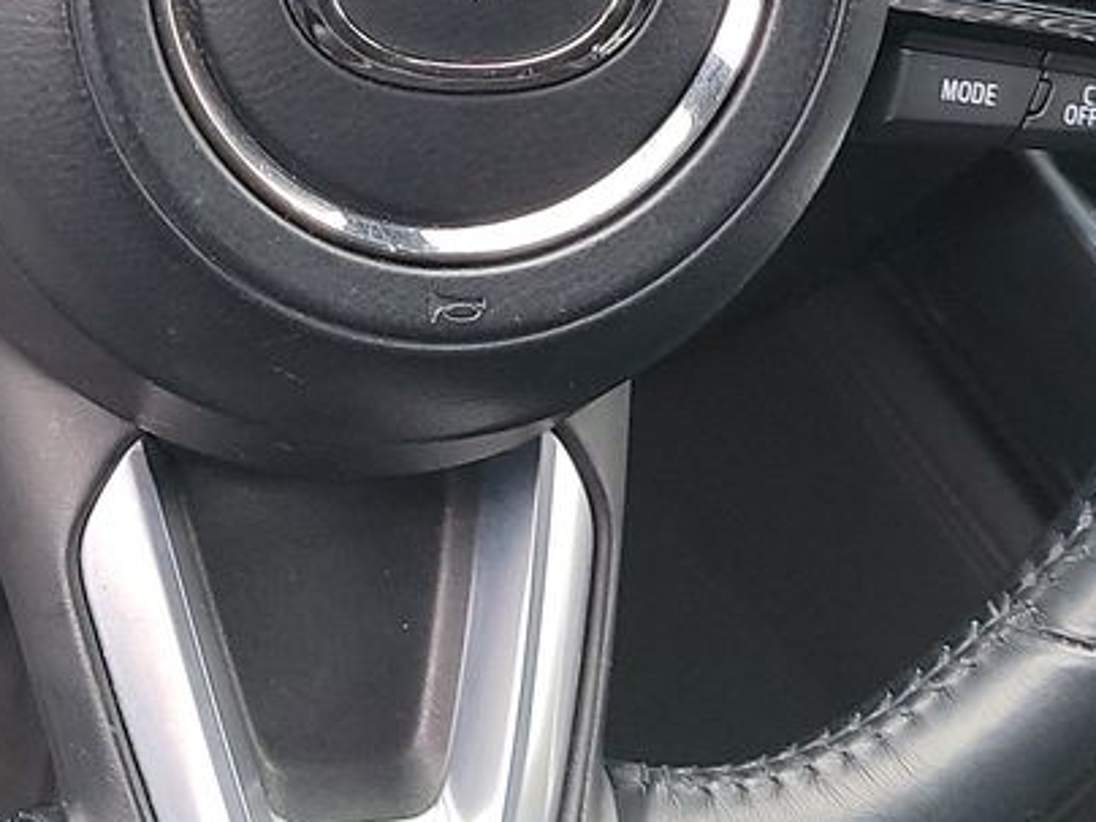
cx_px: 374
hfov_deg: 20.6
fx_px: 3008
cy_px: -103
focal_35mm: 95
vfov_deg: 15.1
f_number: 1.8
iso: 224
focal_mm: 6.7
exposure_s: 1/59
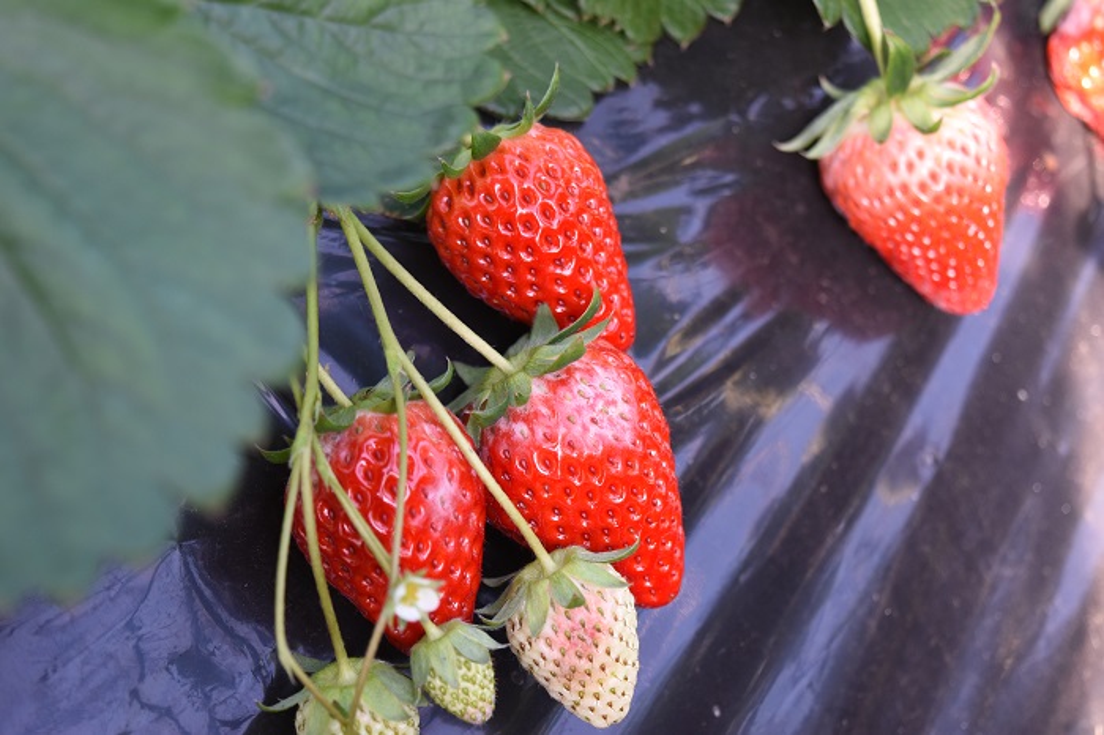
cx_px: 552
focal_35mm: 68
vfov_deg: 20.1
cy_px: 368
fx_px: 2069
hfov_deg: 29.9
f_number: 5.6
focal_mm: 45
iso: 400
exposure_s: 1/125
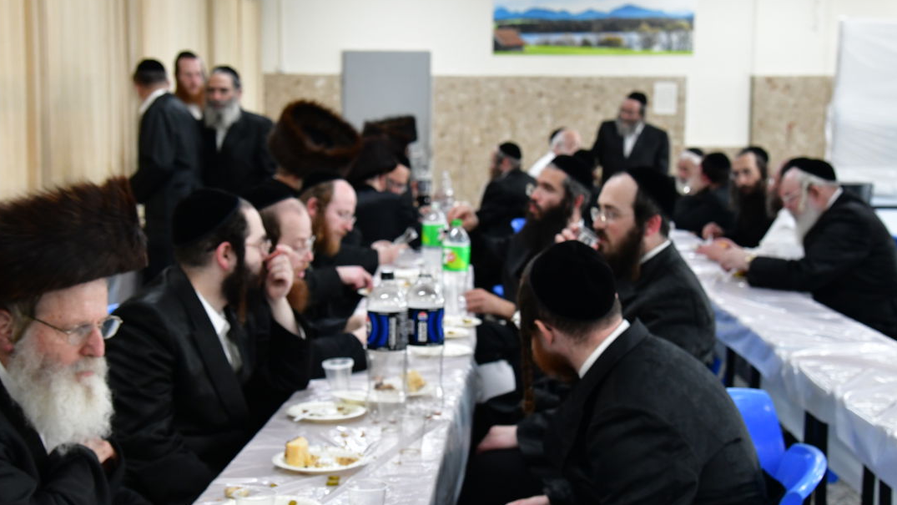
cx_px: 401
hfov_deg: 34.9
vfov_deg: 20.1
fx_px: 1427
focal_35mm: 60
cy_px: 257
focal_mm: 44
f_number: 5.6
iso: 2000
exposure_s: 1/100
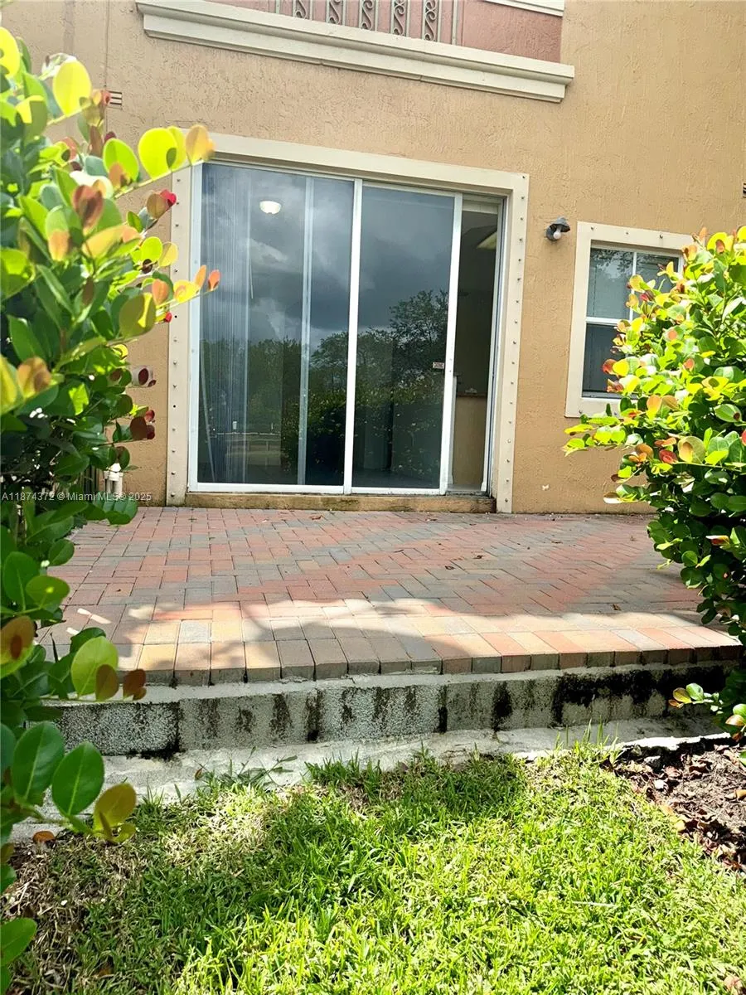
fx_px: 690
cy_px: 498
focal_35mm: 24
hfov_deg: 56.8
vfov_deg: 71.6
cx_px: 373
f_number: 1.78
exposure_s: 1/3759
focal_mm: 6.76
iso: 50
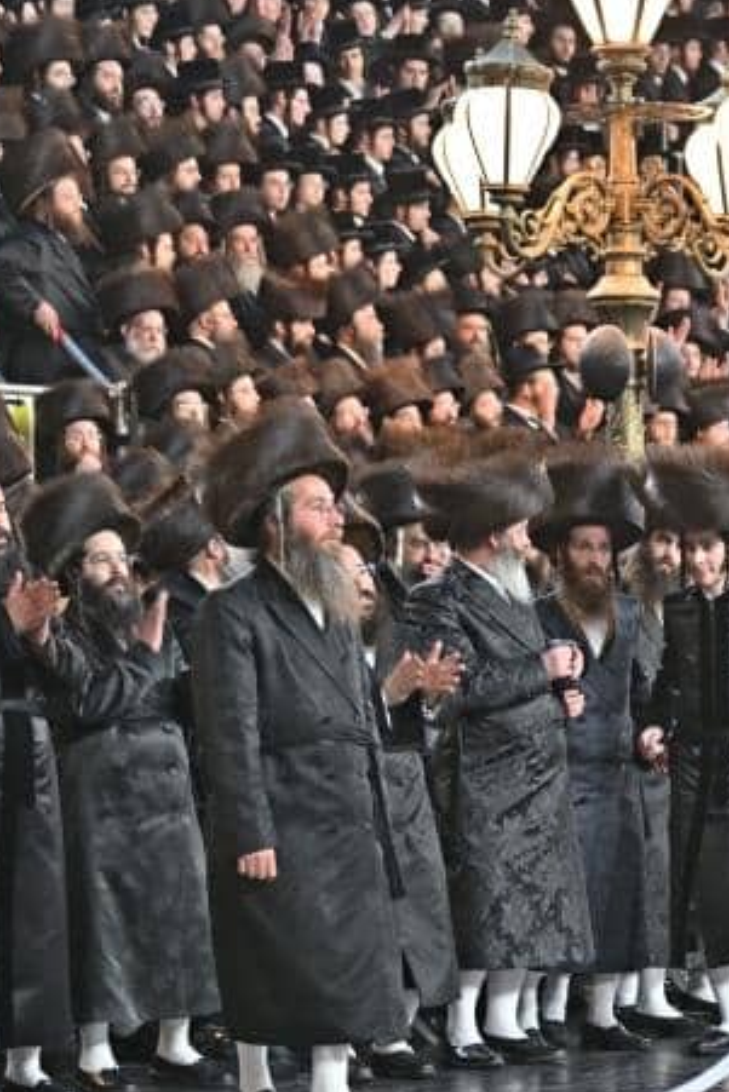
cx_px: 1012
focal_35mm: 159
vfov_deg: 12.9
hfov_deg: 8.5
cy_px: 807
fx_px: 4826
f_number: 2.8
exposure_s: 1/125
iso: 500
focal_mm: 70
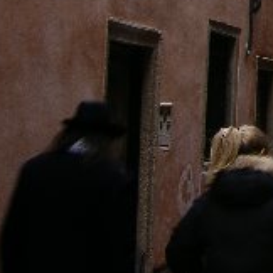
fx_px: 999
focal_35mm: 112
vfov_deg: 14.8
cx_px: 432
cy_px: -86
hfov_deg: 14.3
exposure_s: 1/15.8
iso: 50
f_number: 2.8
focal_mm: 8.9
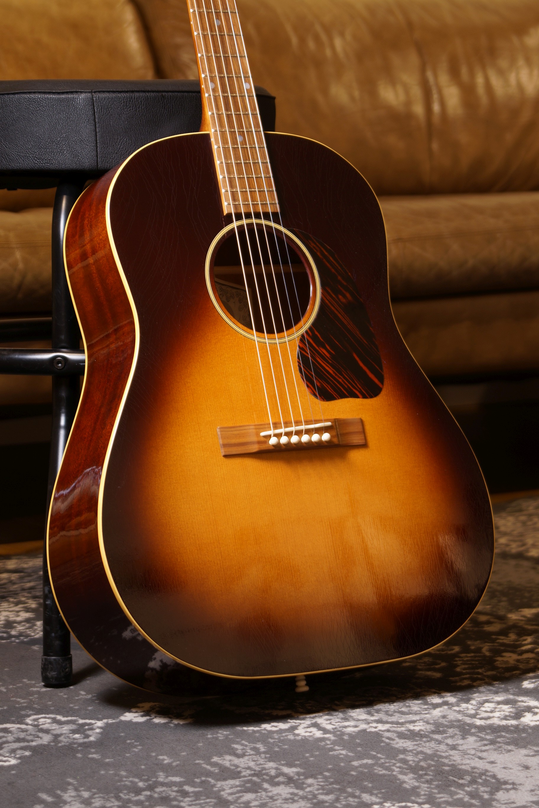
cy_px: 404
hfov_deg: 13.0
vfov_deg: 19.5
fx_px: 2358
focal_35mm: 105
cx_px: 270
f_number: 5
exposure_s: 1/13
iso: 100
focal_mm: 70
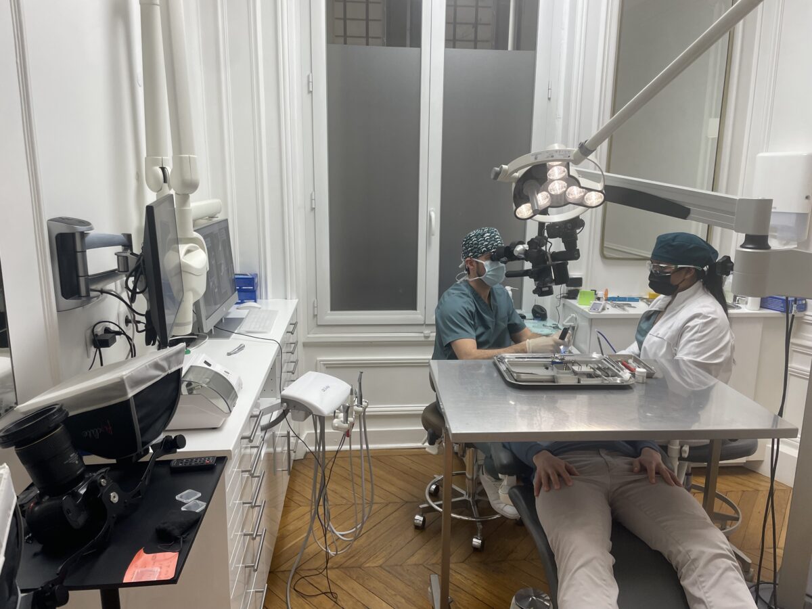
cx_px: 406
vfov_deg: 53.1
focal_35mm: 26
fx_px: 610
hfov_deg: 67.3
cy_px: 304
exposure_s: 1/100
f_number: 1.6
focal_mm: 4.2
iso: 64
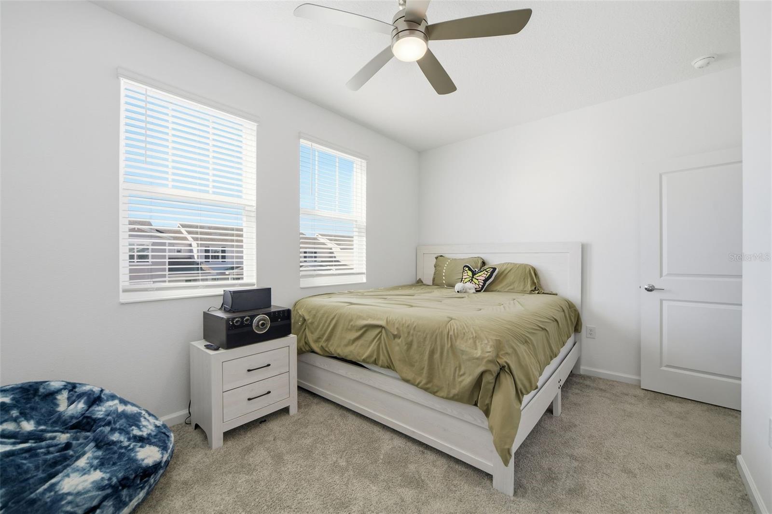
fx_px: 300
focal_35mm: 14
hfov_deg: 104.3
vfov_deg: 81.2
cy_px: 257
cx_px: 386
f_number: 8
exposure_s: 1/125
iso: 125
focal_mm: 14
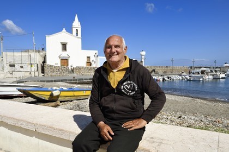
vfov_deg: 43.6
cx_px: 114
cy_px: 76
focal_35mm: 30
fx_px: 191
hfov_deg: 61.9
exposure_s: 1/320
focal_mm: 30
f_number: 13
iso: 200
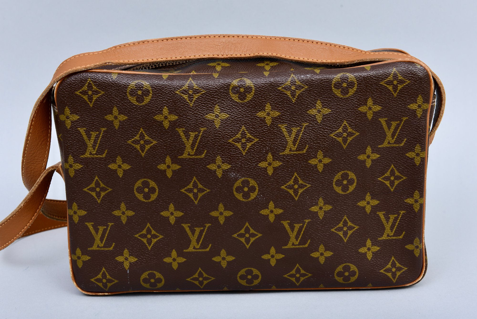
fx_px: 822
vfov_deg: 21.9
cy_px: 160
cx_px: 238
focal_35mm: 62
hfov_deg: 32.4
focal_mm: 62
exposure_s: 1/160
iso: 100
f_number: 11
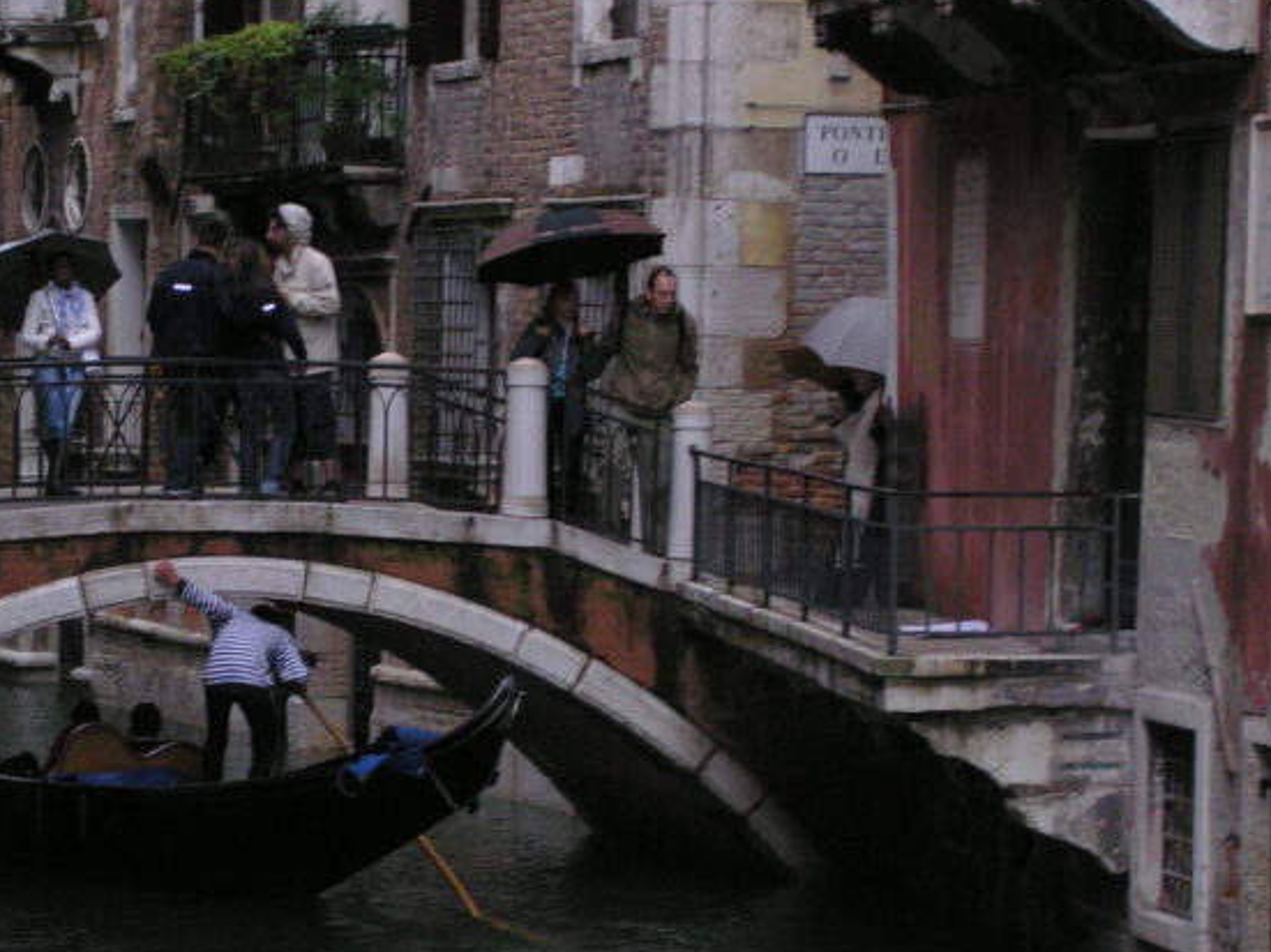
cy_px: 595
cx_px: 215
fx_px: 5800
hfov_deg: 12.4
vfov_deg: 9.4
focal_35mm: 158
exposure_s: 1/60.1
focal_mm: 21.6
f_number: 4.9
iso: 189
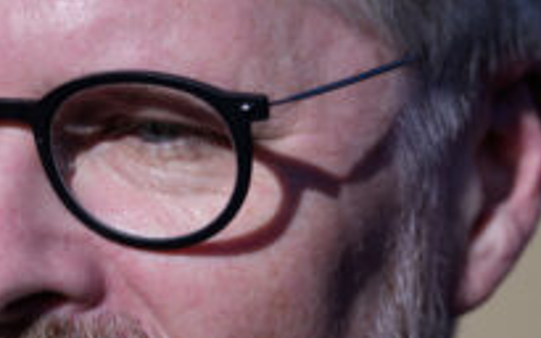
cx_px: 153
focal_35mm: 414
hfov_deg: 5.1
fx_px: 6102
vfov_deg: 3.2
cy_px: 234
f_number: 2.8
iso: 160
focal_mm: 123
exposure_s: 1/5000
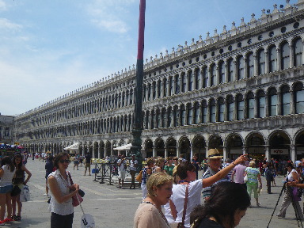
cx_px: 152
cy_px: 114
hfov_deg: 54.0
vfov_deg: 41.8
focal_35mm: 34
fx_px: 299
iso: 50
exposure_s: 1/400
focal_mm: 6.1
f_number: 4.6
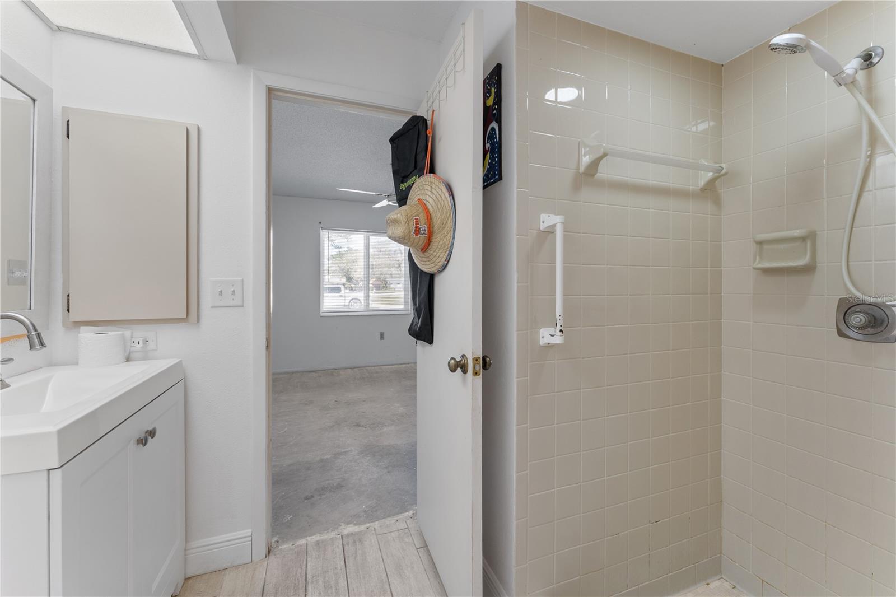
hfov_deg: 104.3
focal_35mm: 14
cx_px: 448
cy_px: 298
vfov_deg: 81.2
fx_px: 348
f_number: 8
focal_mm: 14
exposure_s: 1/8
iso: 400
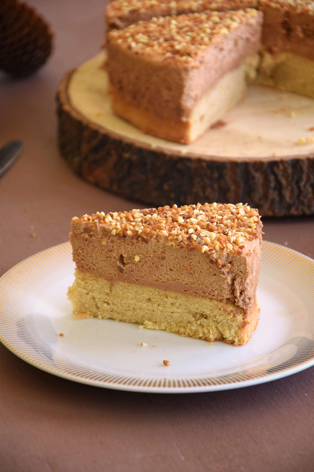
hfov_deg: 8.7
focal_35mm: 158
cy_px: 236
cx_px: 157
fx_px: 2060
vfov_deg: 13.0
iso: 100
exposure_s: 1/5
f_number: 5.6
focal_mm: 105
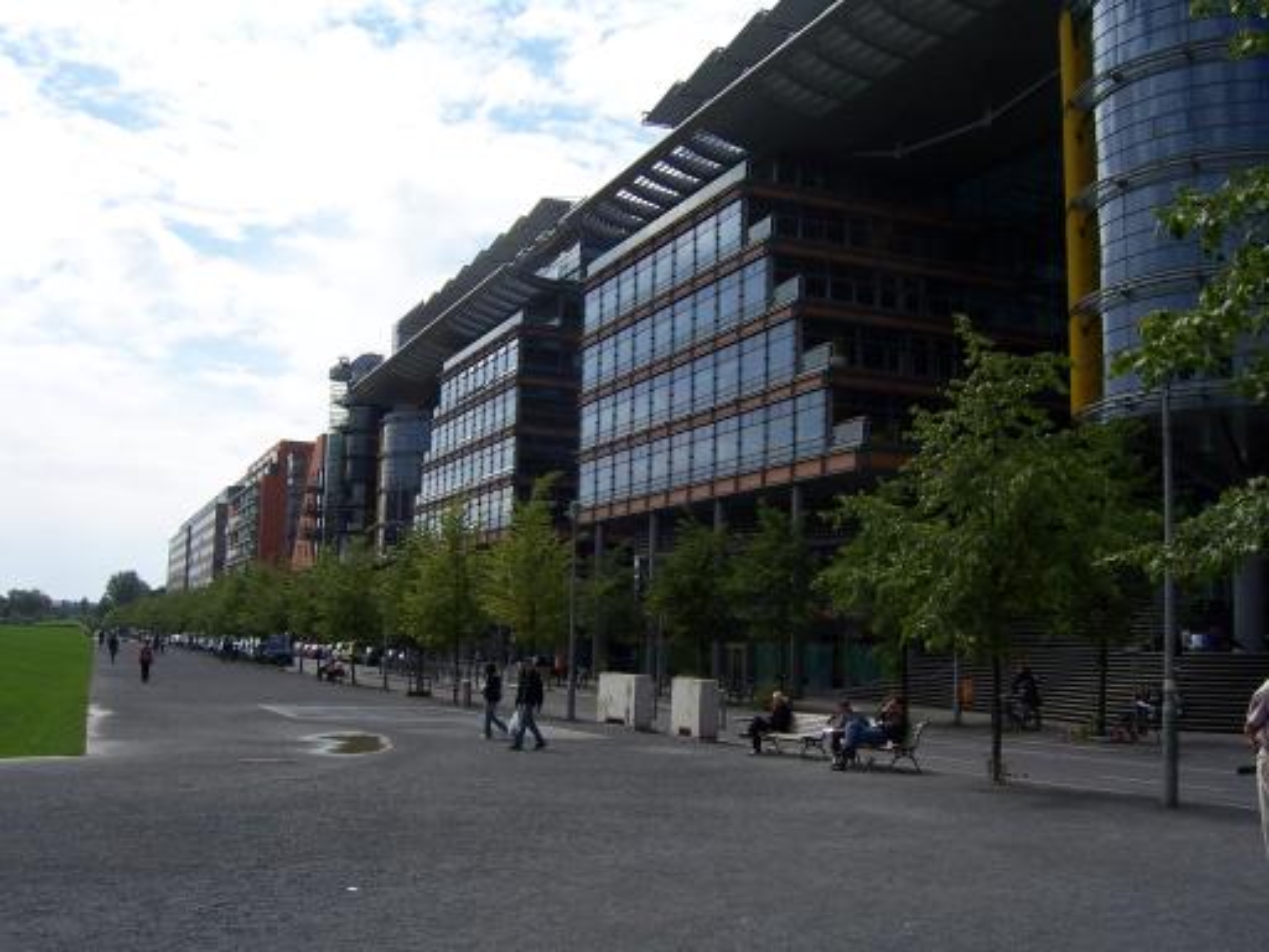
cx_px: 634
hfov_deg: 51.4
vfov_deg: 39.7
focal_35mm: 36
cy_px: 476
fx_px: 1320
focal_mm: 6
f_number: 4.8
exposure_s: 1/750
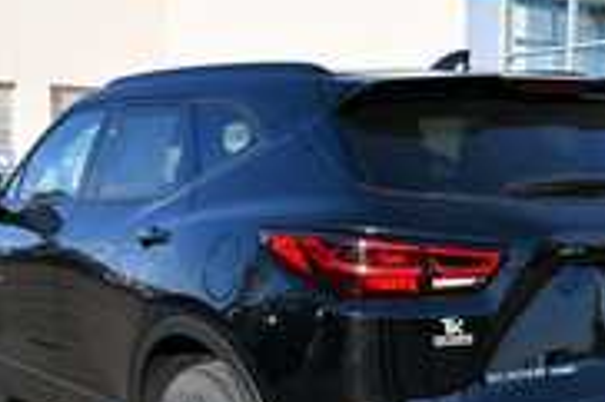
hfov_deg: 30.4
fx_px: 1108
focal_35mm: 66
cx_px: 366
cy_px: 307
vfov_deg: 20.4
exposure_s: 1/250
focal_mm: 20
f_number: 8
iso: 125
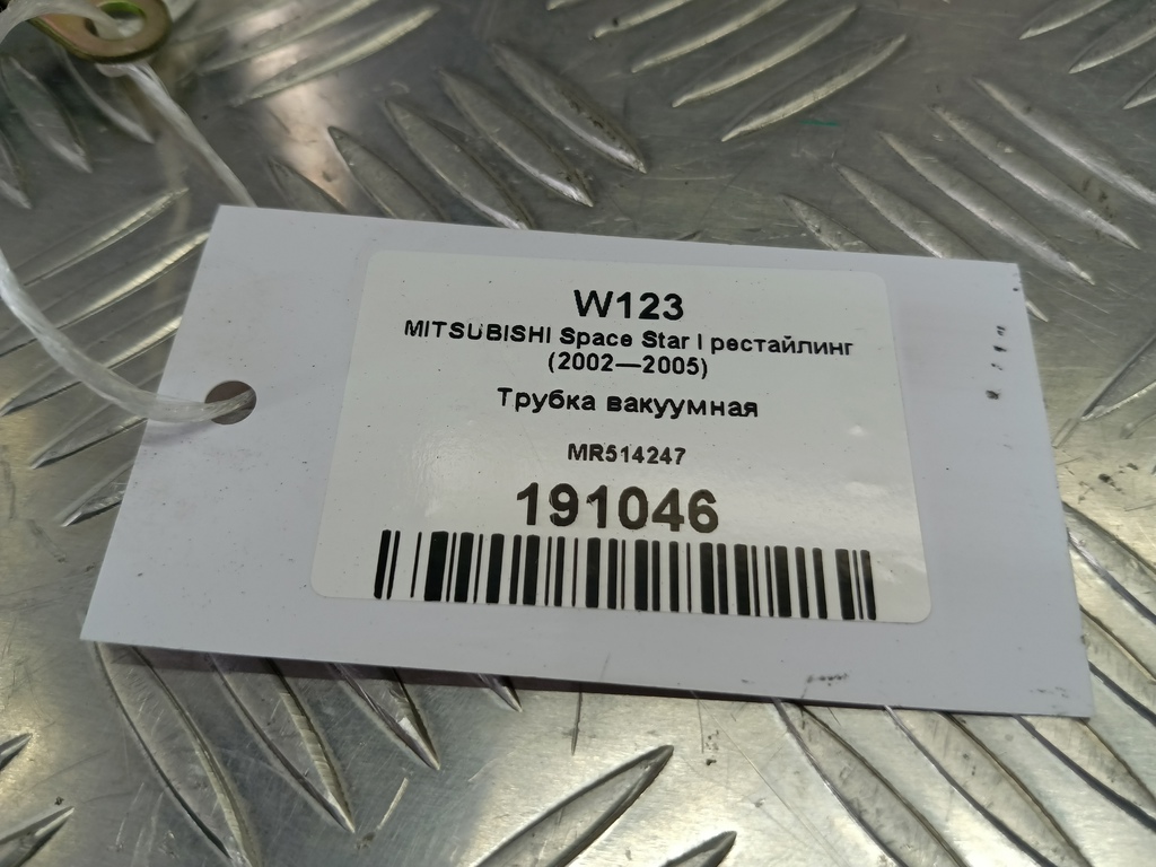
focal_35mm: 27
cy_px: 434
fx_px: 902
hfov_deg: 65.3
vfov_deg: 51.4
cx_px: 578
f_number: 1.6
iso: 111
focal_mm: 4.11
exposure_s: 1/100
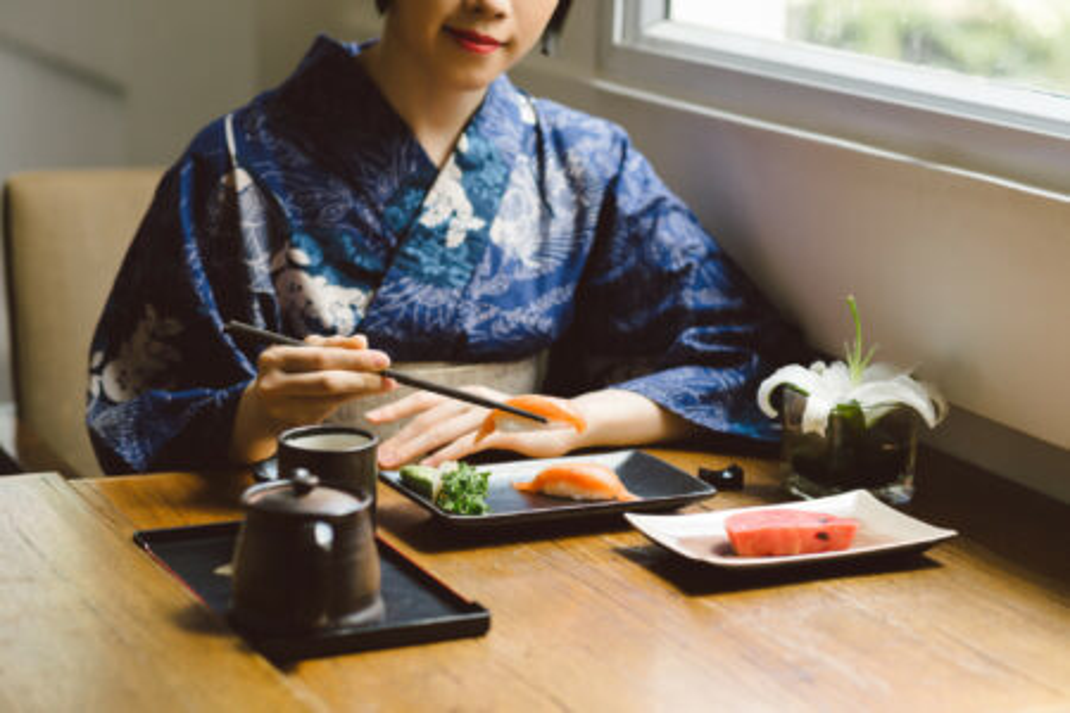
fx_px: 2526
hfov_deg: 23.9
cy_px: 356
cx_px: 535
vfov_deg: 16.1
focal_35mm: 85
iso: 400
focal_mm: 85
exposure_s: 1/250
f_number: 3.5
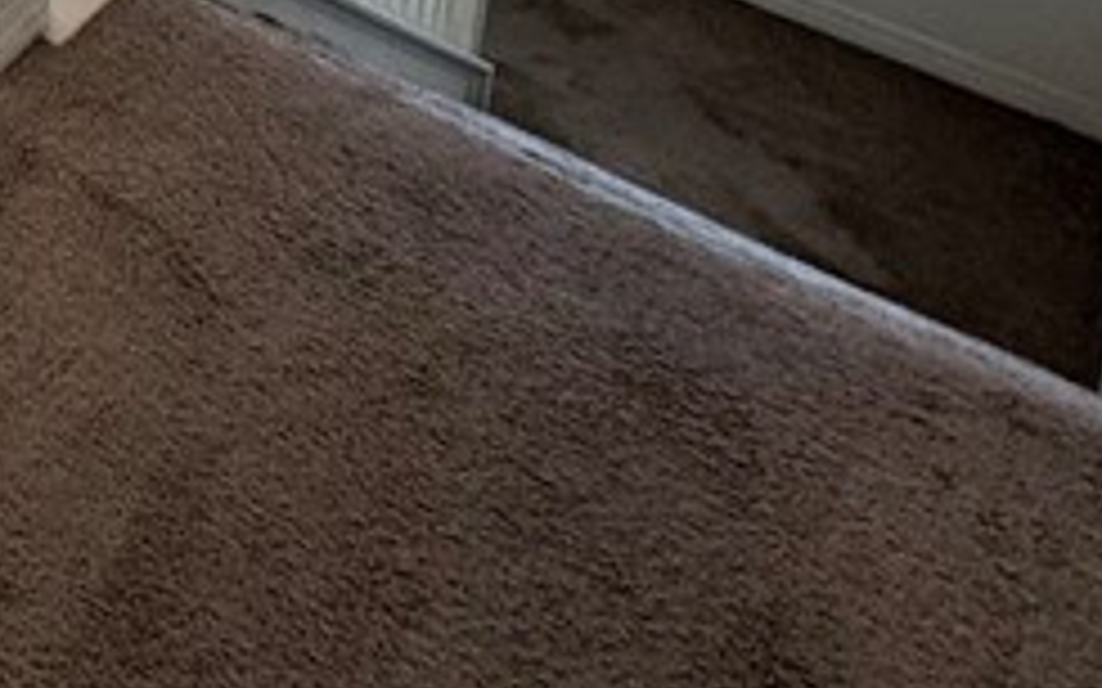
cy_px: -746
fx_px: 1862
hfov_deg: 23.7
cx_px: -675
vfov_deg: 15.8
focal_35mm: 62
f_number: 2.2
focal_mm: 2.22
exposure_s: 1/120
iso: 80
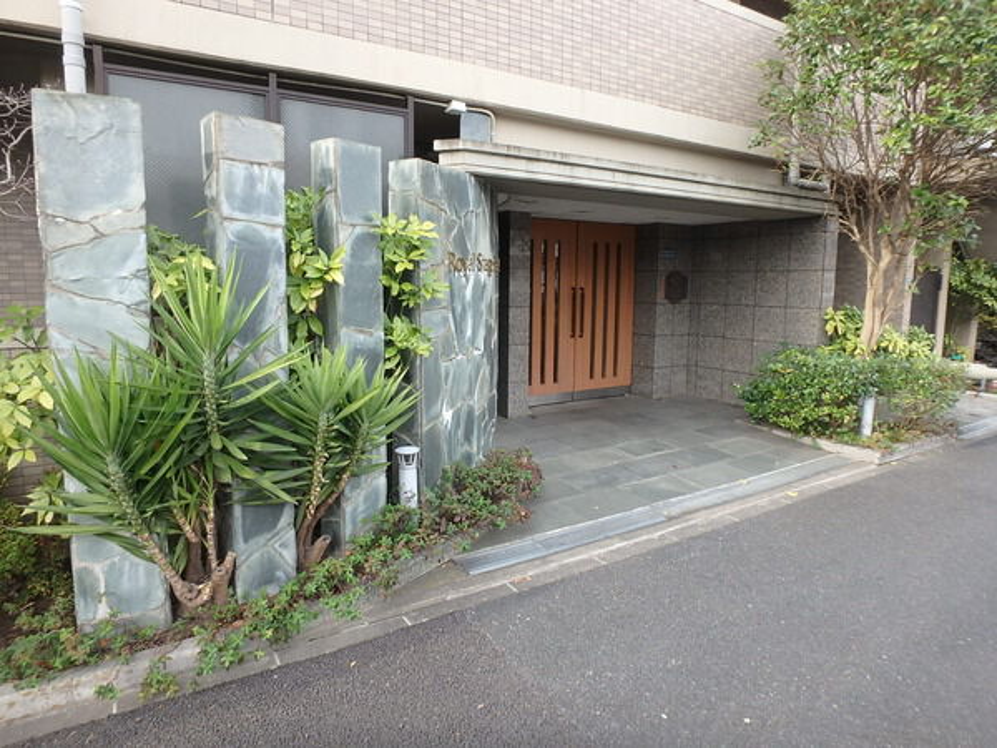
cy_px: 374
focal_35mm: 21
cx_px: 498
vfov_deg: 63.4
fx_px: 605
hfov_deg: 79.0
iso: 125
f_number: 3.5
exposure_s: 1/125
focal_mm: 3.7
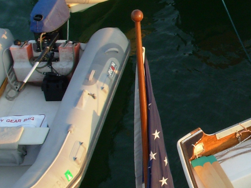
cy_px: 101
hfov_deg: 16.1
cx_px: 307
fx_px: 848
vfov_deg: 12.7
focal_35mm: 117
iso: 50
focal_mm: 6.3
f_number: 4.9
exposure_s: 1/64
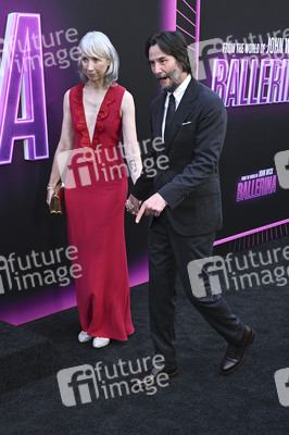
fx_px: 507
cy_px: 218
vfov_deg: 46.4
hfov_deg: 31.8
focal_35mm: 42
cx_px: 144
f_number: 5.6
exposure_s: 1/320
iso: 1600
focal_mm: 42
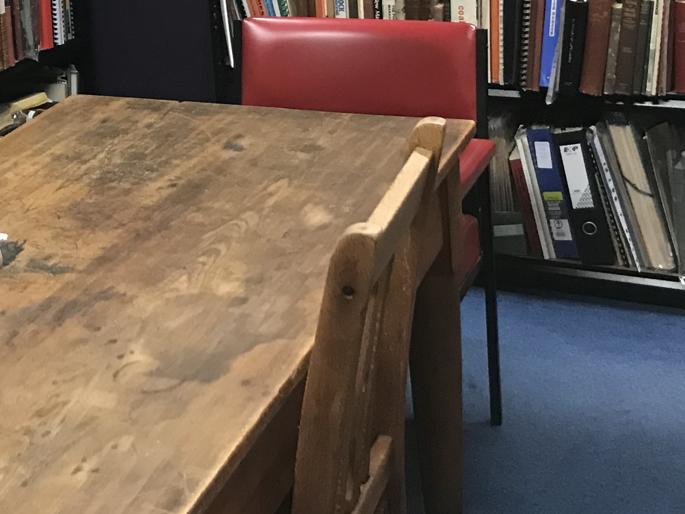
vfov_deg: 19.2
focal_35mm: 72
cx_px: -11
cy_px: -115
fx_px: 1425
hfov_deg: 25.6
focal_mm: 3.99
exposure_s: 1/17
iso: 100
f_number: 1.8
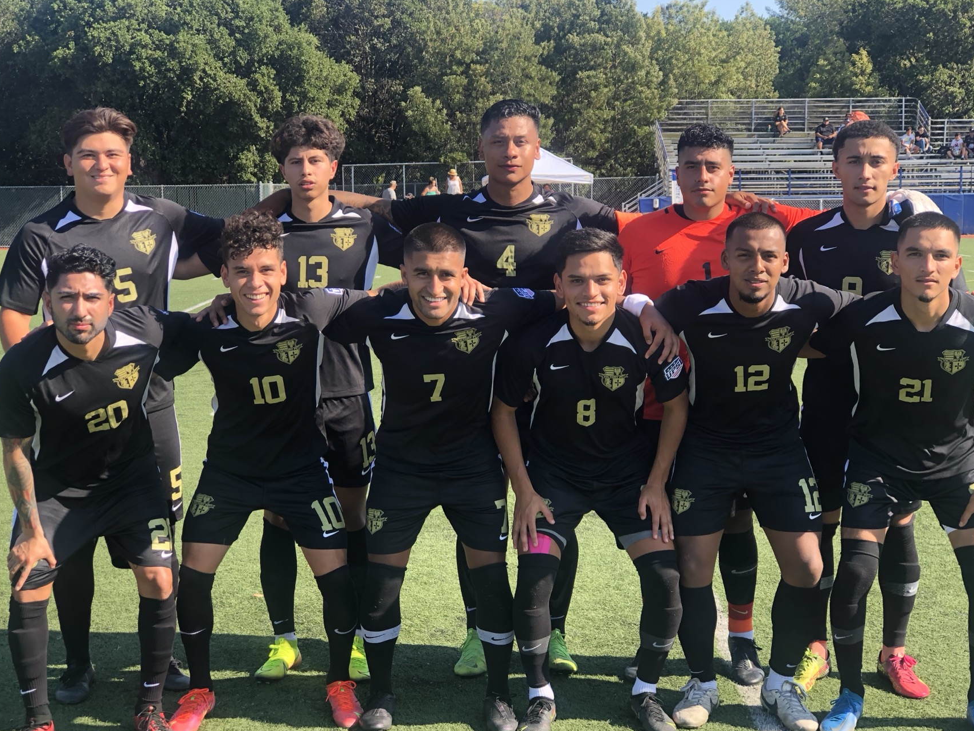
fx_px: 1688
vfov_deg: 24.4
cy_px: 381
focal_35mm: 60
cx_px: 477
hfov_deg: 32.2
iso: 20
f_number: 2.8
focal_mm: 6.6
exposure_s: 1/182
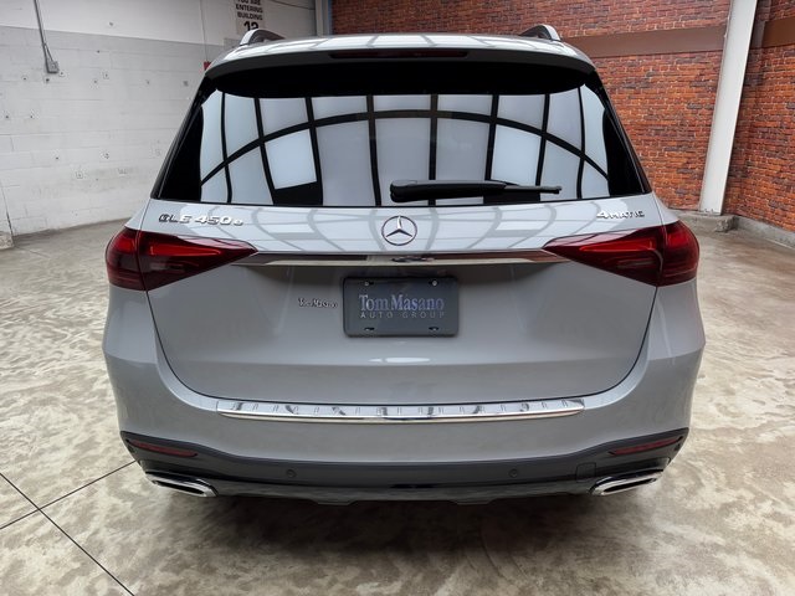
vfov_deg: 56.8
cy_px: 298
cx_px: 398
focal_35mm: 24
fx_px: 551
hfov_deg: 71.6
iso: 64
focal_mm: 6.76
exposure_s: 1/120
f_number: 1.78
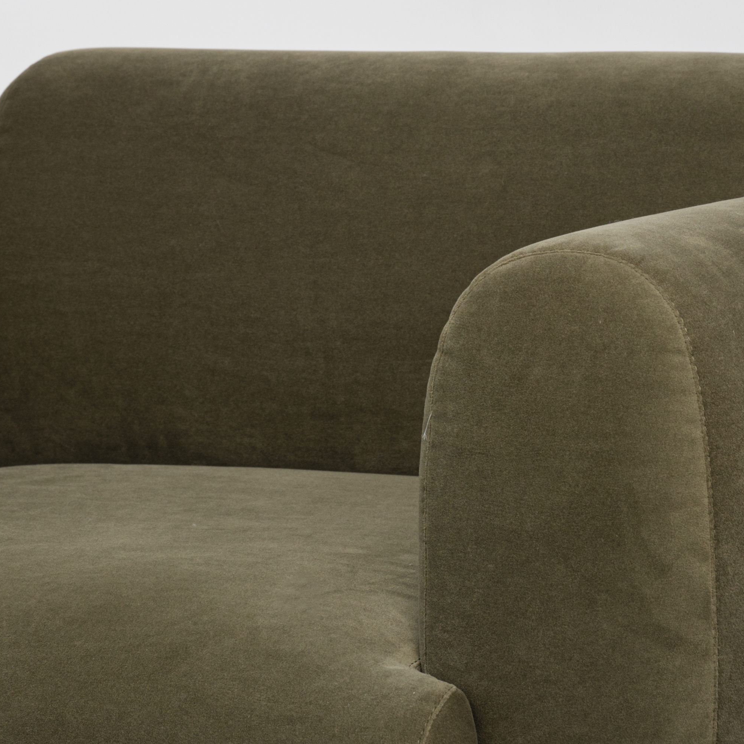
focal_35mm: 168
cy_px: 52
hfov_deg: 10.4
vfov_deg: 10.3
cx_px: 268
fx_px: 4085
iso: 200
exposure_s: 1/160
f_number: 6.3
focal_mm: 50
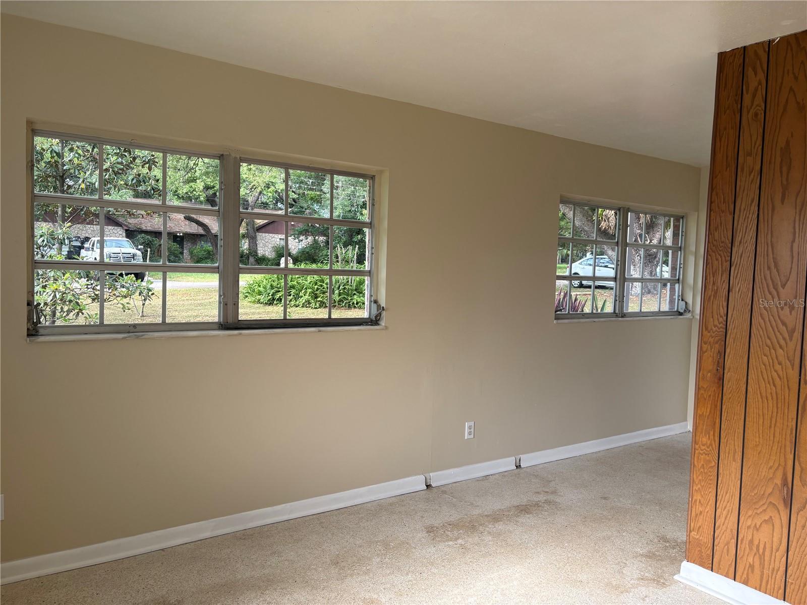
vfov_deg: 53.1
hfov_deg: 67.3
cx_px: 404
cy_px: 302
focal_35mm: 26
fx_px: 606
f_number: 1.6
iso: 64
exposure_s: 1/121
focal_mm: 5.96
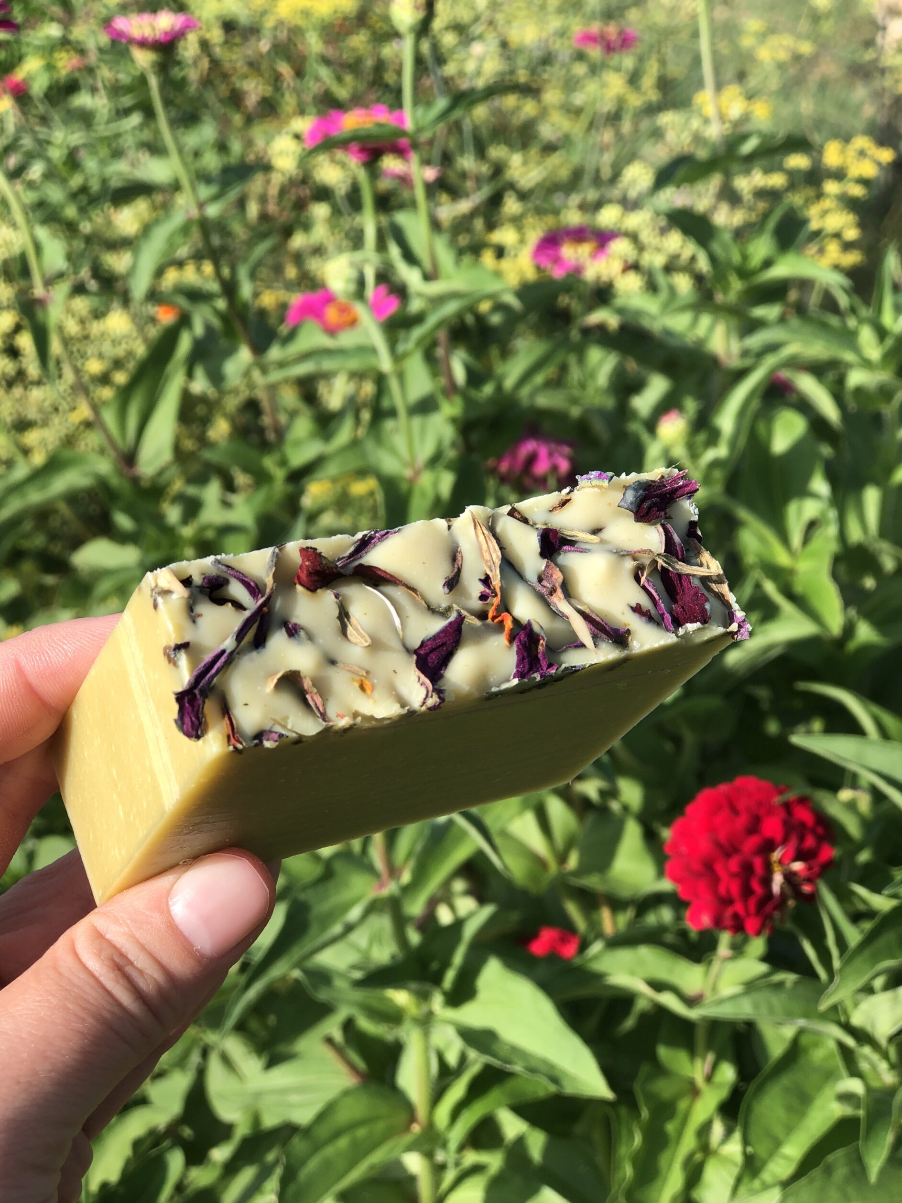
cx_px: 444
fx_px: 2015
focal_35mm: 58
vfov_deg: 33.2
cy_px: 596
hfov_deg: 25.2
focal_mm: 6.6
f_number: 2.8
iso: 20
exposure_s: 1/440
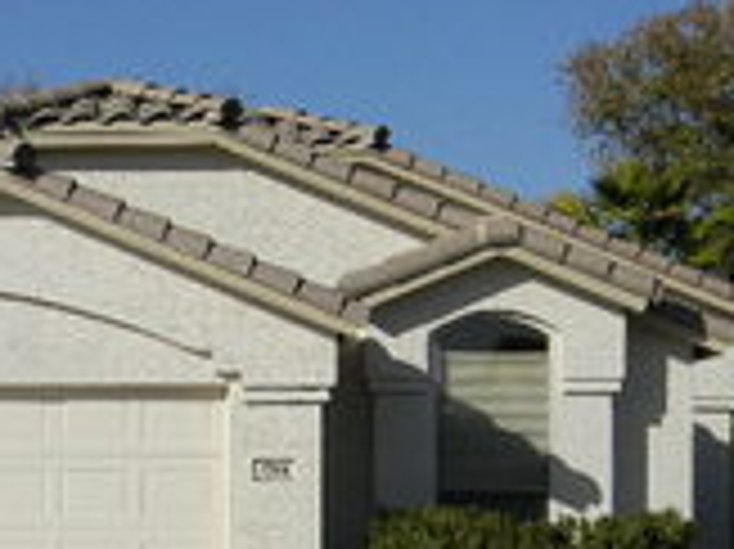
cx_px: 90
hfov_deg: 19.3
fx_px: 2119
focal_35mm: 100
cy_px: 428
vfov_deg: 14.7
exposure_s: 1/600
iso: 112
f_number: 7.8
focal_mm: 8.6
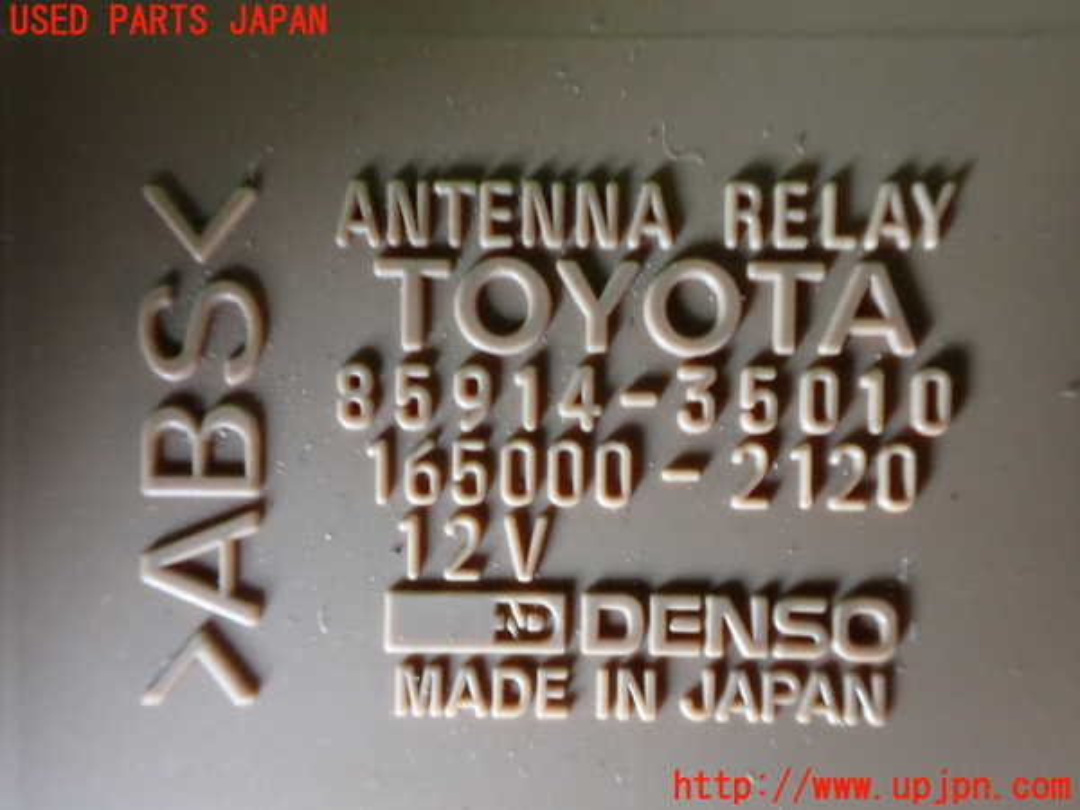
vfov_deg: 46.8
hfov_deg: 60.0
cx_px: 540
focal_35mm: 30
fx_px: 936
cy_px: 405
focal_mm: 5.4
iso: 800
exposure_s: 1/30
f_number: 2.3
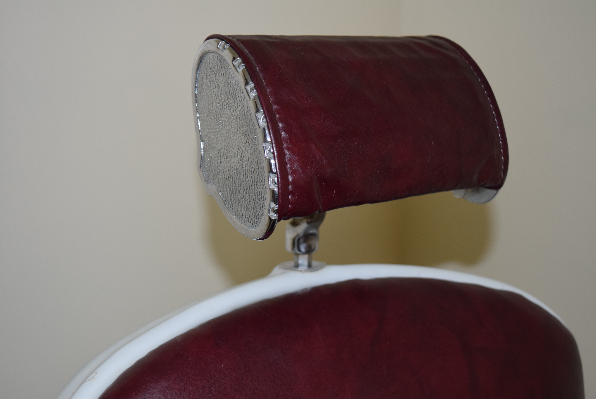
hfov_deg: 41.1
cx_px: 298
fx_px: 795
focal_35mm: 48
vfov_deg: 28.1
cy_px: 200
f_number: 5.6
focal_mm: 32
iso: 560
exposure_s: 1/100
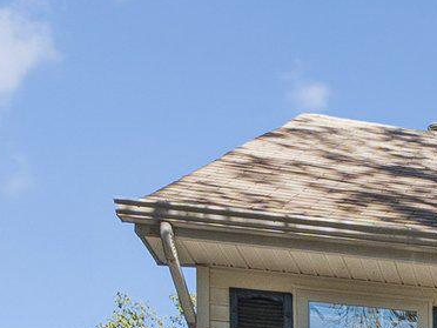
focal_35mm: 90
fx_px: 1136
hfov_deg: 16.5
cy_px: 760
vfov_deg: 13.0
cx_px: 874
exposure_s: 1/160
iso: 400
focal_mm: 11.6
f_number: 9
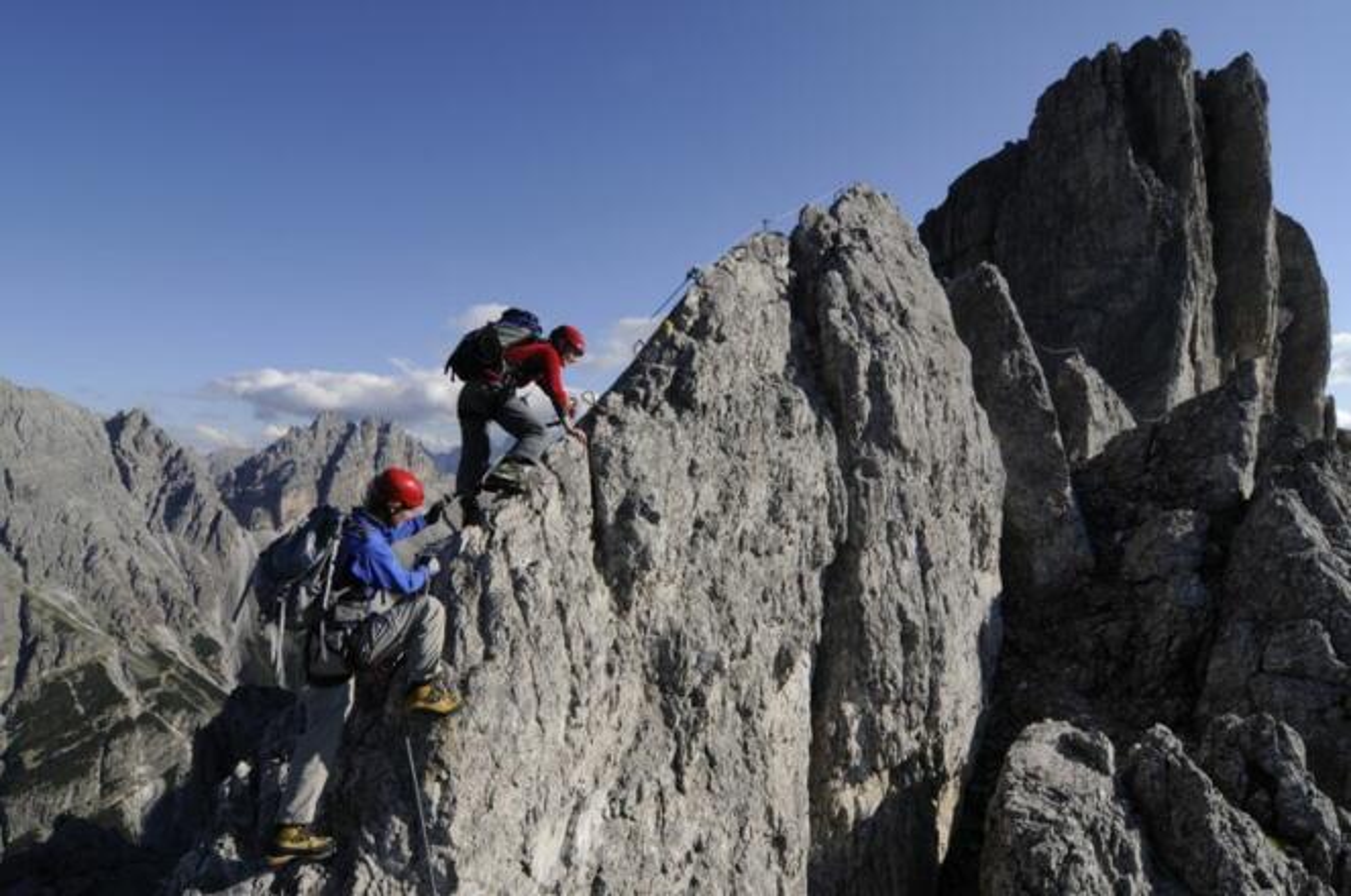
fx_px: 675
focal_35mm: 18
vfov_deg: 67.2
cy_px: 448
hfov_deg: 90.1
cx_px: 676
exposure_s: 1/125
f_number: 11
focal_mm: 12
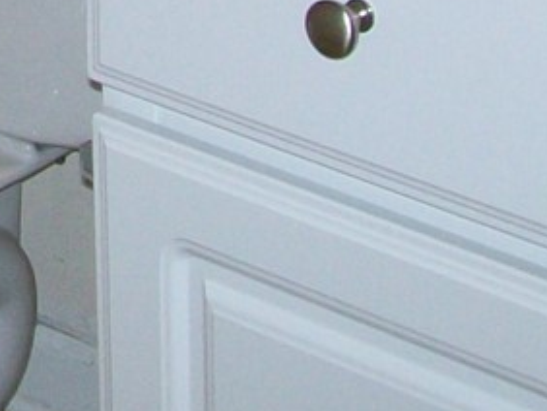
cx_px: -466
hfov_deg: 9.2
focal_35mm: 204
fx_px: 3226
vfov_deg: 6.9
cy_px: -574
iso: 64
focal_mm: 6
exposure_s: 1/60
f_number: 2.7
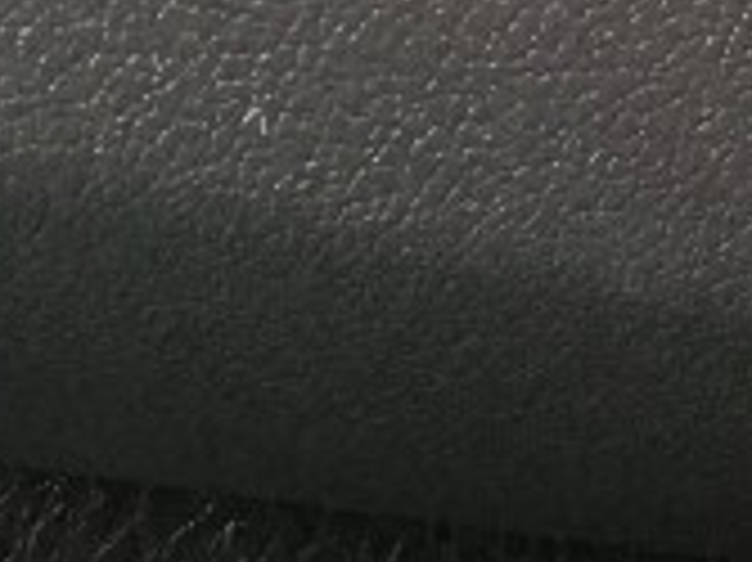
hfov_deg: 11.0
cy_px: 58
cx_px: 729
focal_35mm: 178
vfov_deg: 8.3
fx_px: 3864
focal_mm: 4.15
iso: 40
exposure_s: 1/30
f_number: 2.2
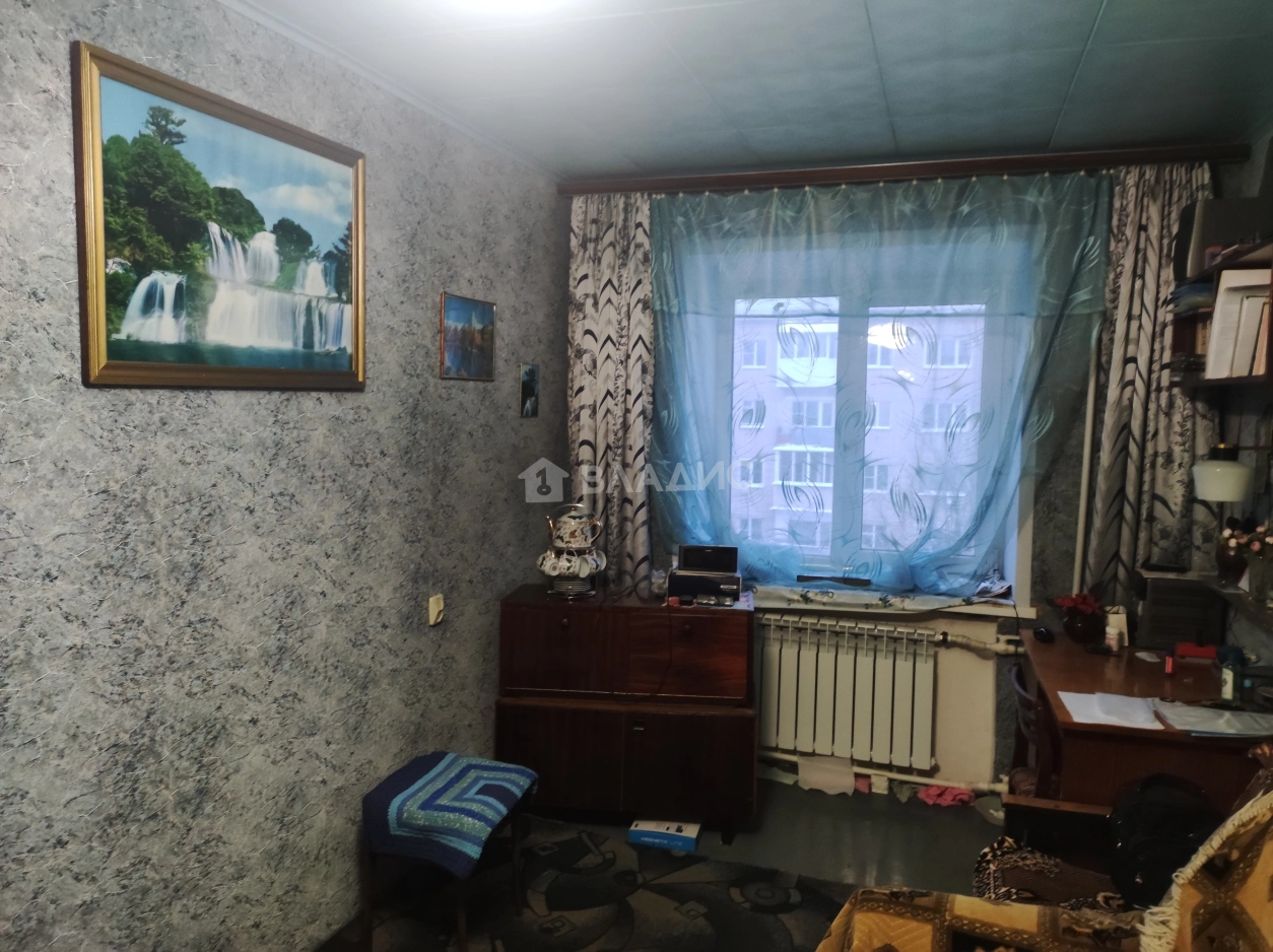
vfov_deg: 74.6
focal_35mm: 17
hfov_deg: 91.1
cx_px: 636
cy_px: 476
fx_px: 625
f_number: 1.79
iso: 2105
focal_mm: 4.74
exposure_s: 1/33
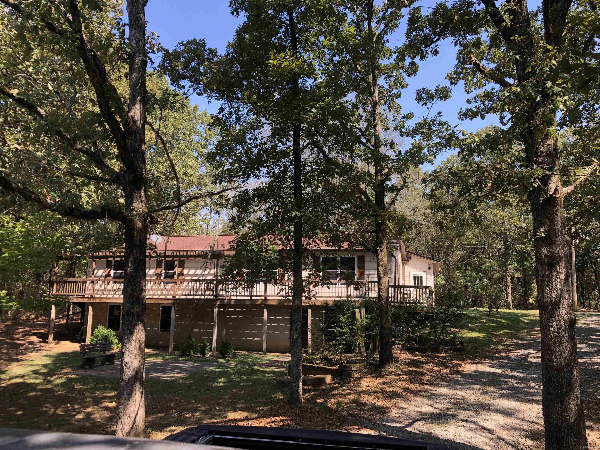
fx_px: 485
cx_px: 300
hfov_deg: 63.4
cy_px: 225
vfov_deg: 49.7
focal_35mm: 28
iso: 20
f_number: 1.8
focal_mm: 3.99
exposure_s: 1/329
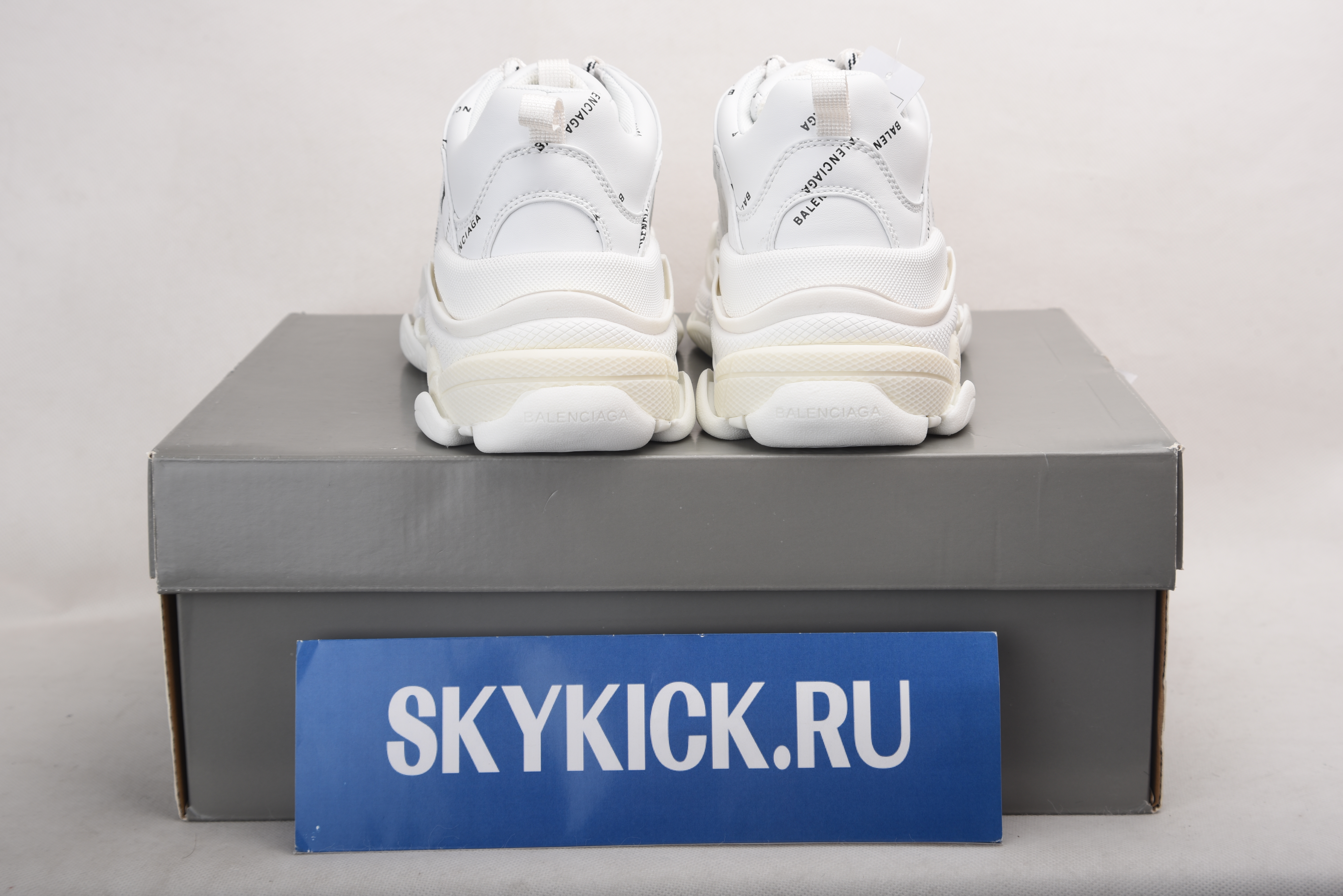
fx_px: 3060
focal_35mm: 82
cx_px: 672
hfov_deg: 24.8
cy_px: 448
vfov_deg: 16.7
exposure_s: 1/200
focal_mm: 82
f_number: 9
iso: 100
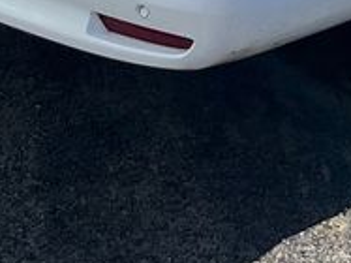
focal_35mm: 178
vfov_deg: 7.1
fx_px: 1804
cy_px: -614
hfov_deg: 10.8
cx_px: 496
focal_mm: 5.1
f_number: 1.6
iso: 50
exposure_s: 1/3413
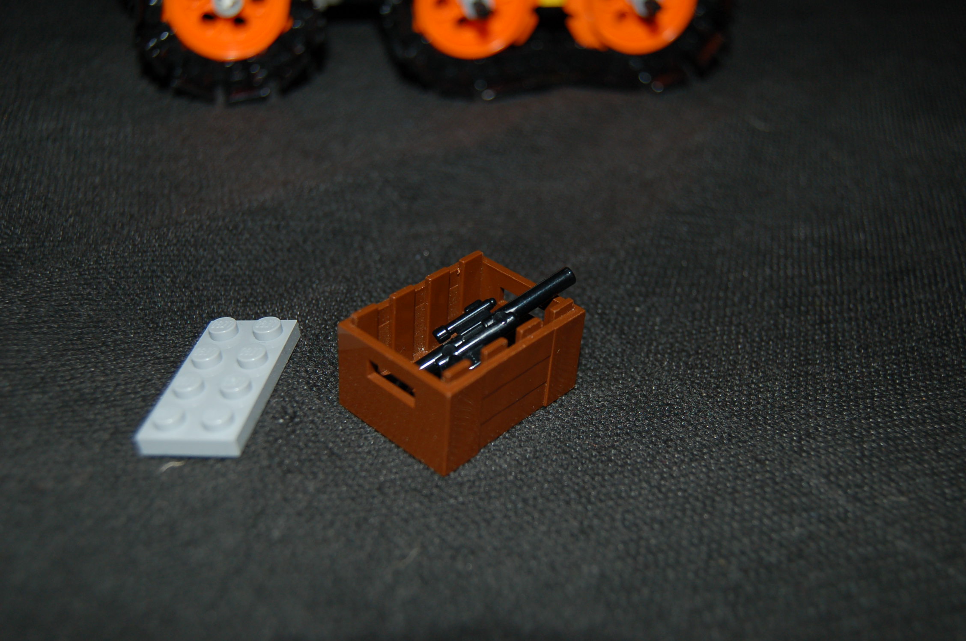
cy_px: 320
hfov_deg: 49.6
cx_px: 483
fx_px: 1045
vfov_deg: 34.1
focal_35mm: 39
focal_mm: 26
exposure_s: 1/60
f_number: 4.2
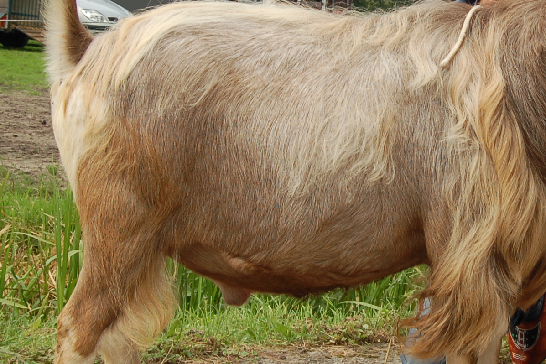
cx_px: 436
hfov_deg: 17.9
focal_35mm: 113
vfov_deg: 12.1
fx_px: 1714
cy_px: 75
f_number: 8
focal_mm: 30
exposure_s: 1/250
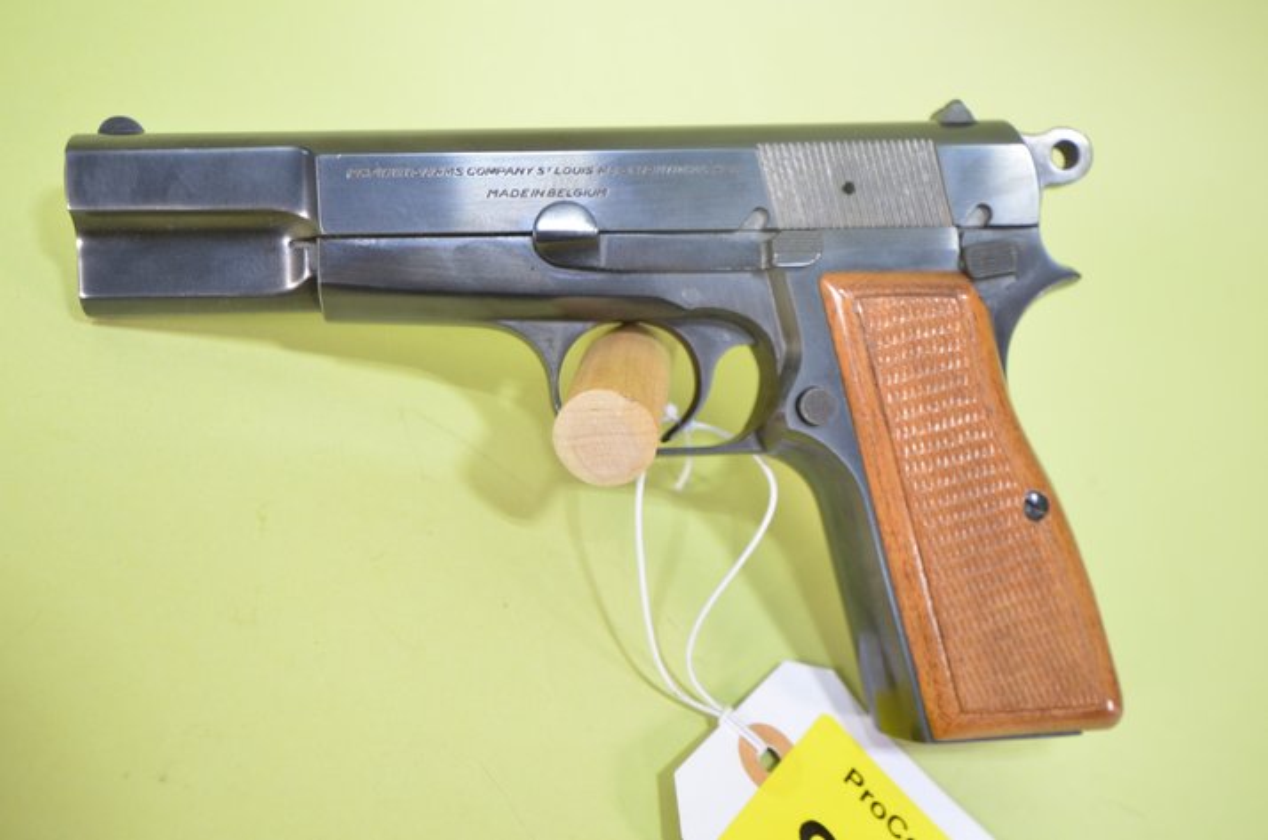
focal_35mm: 36
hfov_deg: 53.2
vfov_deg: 36.7
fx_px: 1265
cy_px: 420
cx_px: 634
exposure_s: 1/125
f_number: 5.6
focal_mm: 24
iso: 800
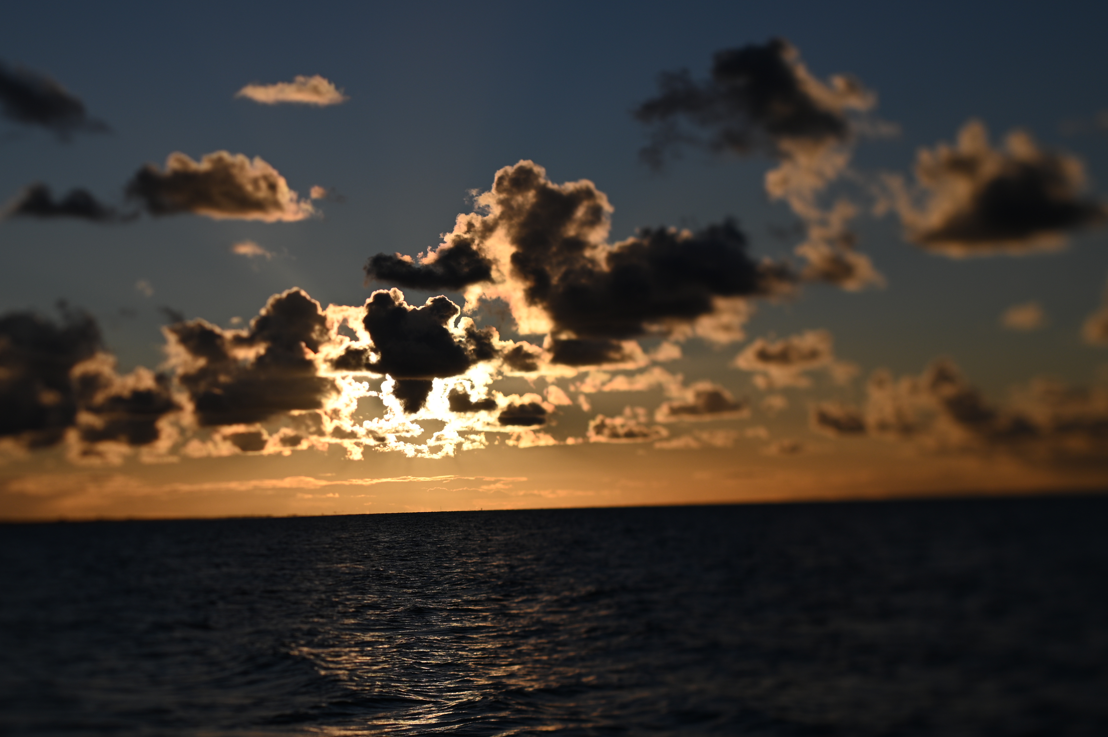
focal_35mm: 74
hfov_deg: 27.3
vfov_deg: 18.4
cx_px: 431
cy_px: 455
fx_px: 2276
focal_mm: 50
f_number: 1.4
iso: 100
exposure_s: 1/5000
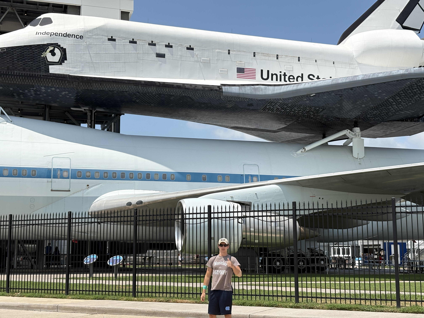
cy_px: 159
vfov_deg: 28.0
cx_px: 212
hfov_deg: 36.8
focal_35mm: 52
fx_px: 637
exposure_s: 1/4630
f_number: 1.6
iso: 32
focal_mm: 5.96
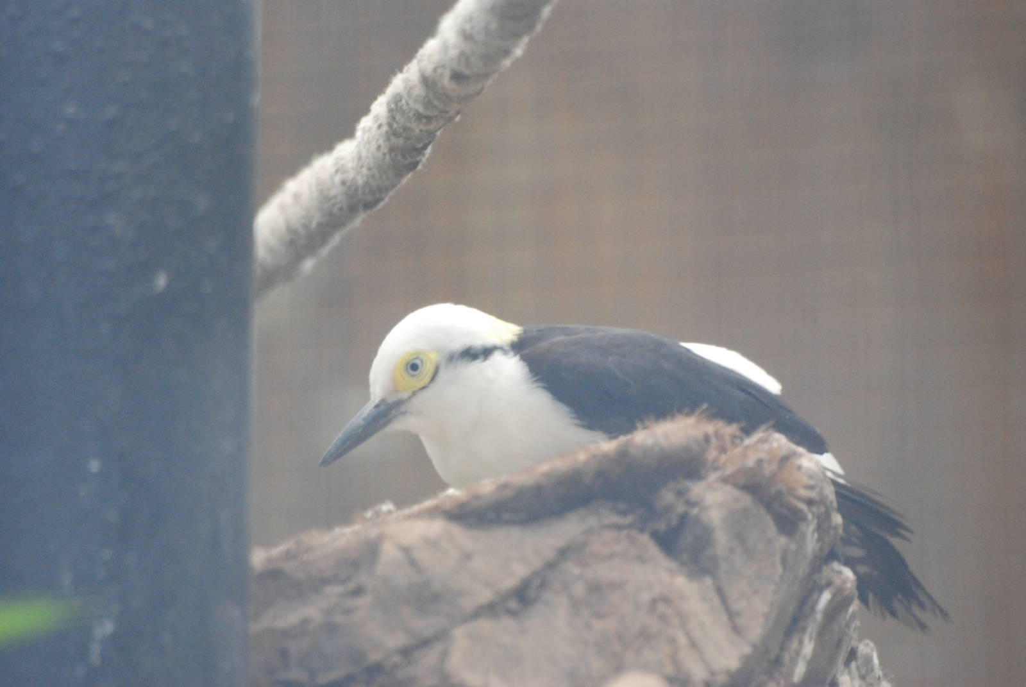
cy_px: 344
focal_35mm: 450
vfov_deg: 3.1
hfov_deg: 4.6
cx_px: 513
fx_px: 12840
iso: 1600
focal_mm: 300
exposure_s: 1/160
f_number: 7.1
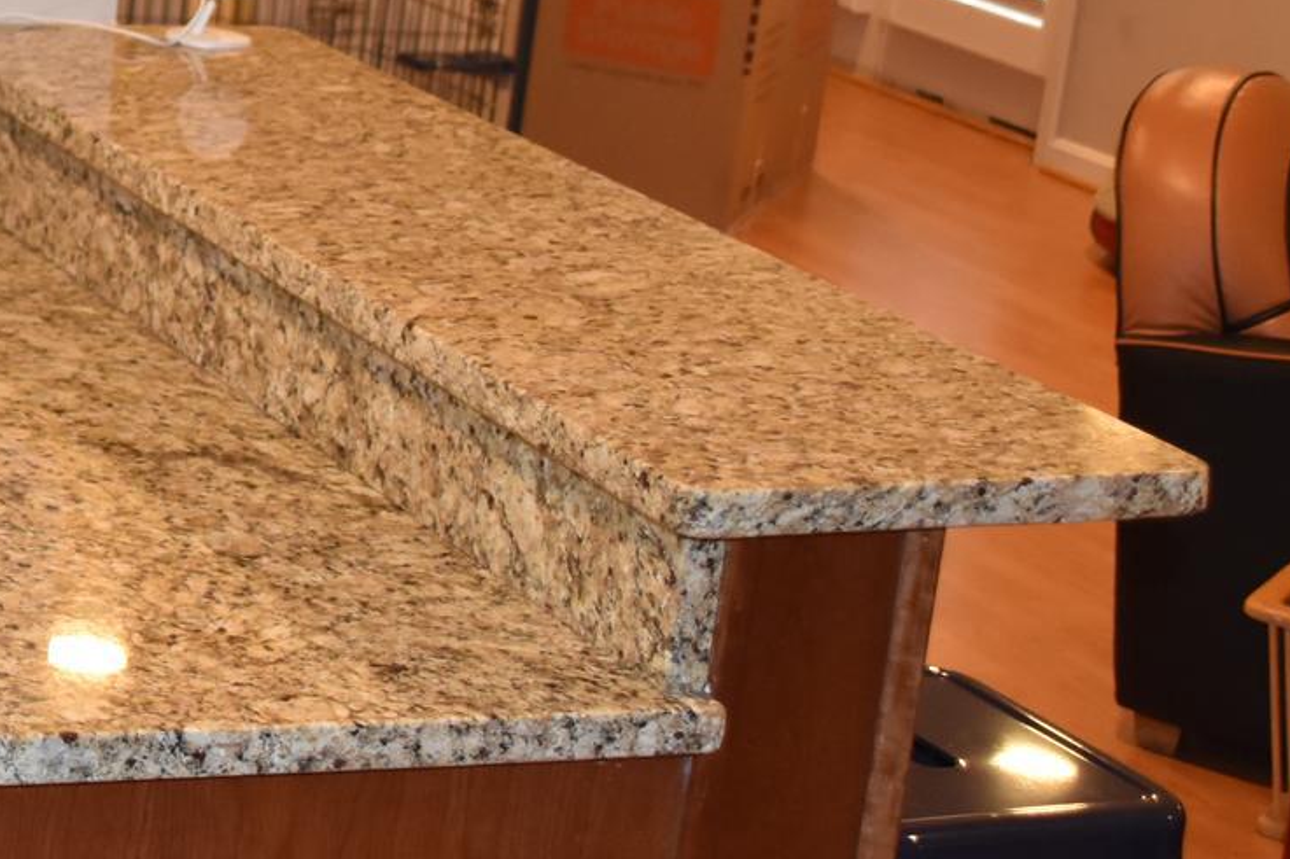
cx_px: -233
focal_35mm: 100
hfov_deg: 19.3
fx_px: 3582
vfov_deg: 13.6
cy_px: 94
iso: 1600
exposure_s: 1/60
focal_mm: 24
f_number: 4
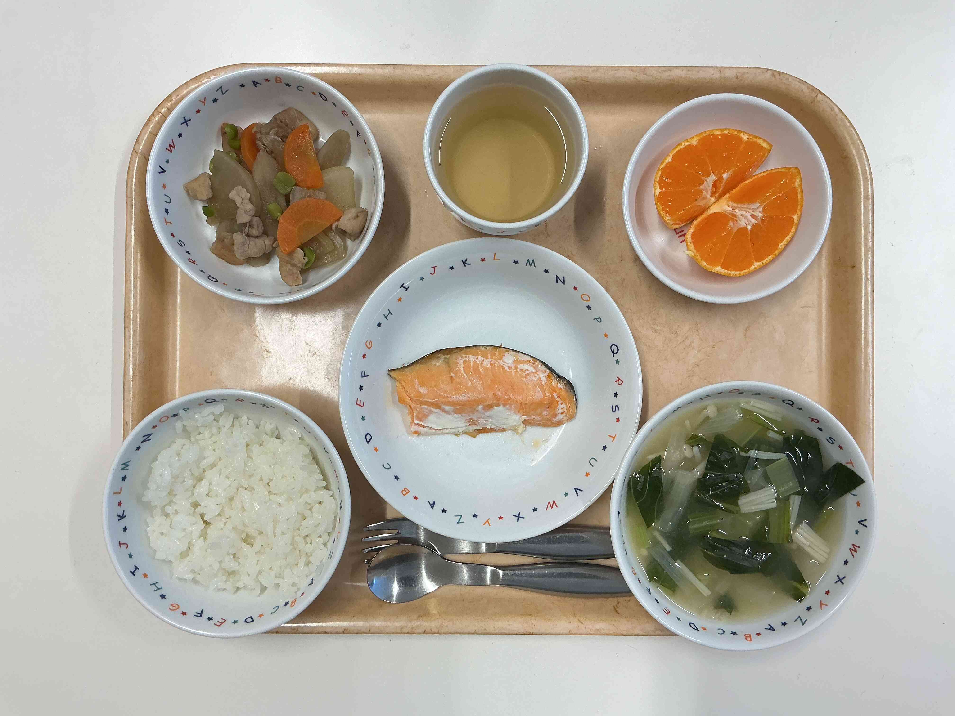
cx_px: 478
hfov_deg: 61.7
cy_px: 358
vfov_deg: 48.2
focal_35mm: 29
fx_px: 800
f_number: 1.8
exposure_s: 1/60
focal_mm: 3
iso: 50
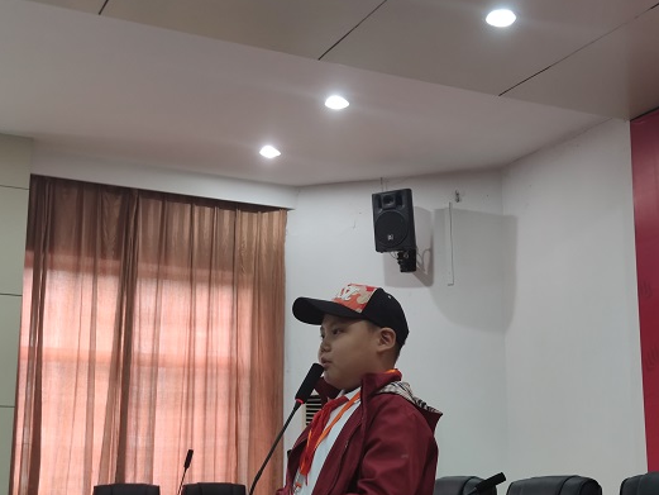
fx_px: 1009
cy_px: 267
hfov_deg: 36.1
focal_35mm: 53
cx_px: 374
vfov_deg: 27.5
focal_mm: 6.72
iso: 358
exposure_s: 1/50
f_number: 1.69
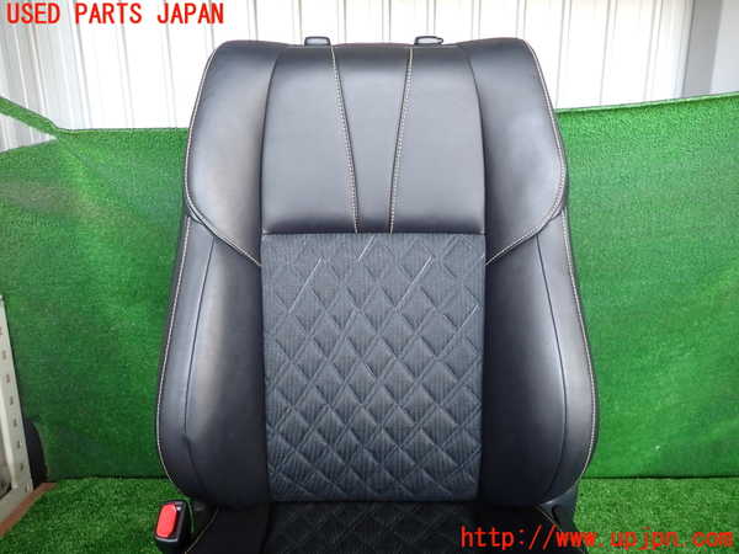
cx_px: 370
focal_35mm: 25
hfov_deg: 69.4
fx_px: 534
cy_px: 277
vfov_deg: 54.9
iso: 200
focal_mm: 4.5
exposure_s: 1/80
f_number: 2
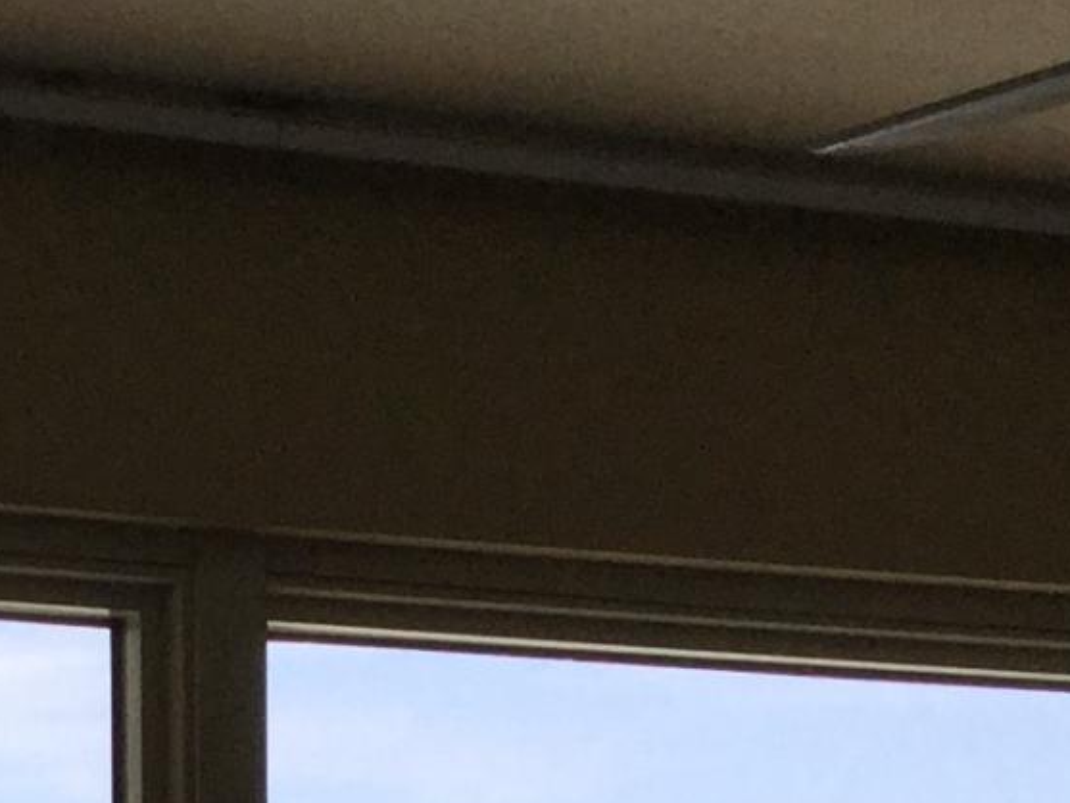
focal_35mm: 167
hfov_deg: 11.8
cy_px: 2002
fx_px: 5163
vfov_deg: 8.1
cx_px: 134
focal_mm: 3.3
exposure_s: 1/409
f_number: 2.4
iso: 25
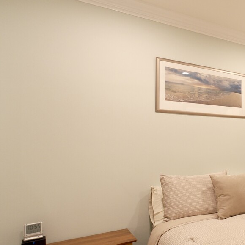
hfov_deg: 35.0
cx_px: 317
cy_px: 143
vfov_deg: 49.5
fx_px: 264
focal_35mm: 33
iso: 1250
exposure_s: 1/15
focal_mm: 10
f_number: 6.4
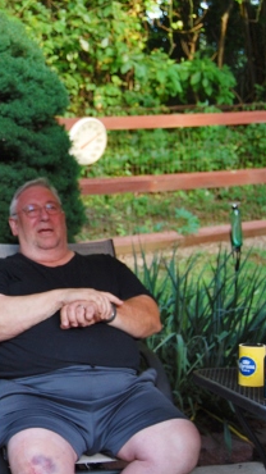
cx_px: -96
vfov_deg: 24.4
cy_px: 202
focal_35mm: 87
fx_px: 1091
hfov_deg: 13.3
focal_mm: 32
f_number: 4.5
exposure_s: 1/60
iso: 200
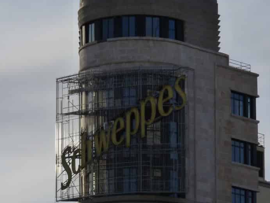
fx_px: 2730
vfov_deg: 4.2
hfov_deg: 5.7
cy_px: 103
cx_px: 31
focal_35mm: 350
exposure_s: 1/500
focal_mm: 33.5
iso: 125
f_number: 7.1
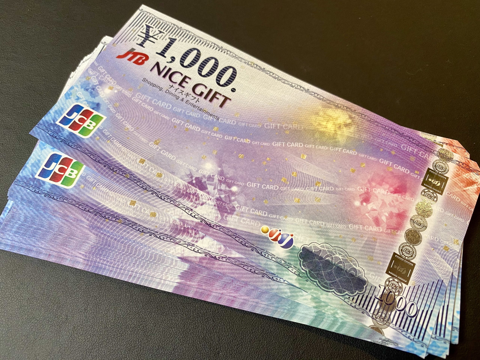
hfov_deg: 67.3
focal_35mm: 26
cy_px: 180
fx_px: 361
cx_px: 240
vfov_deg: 53.1
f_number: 1.8
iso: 125
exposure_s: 1/50
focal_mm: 4.25
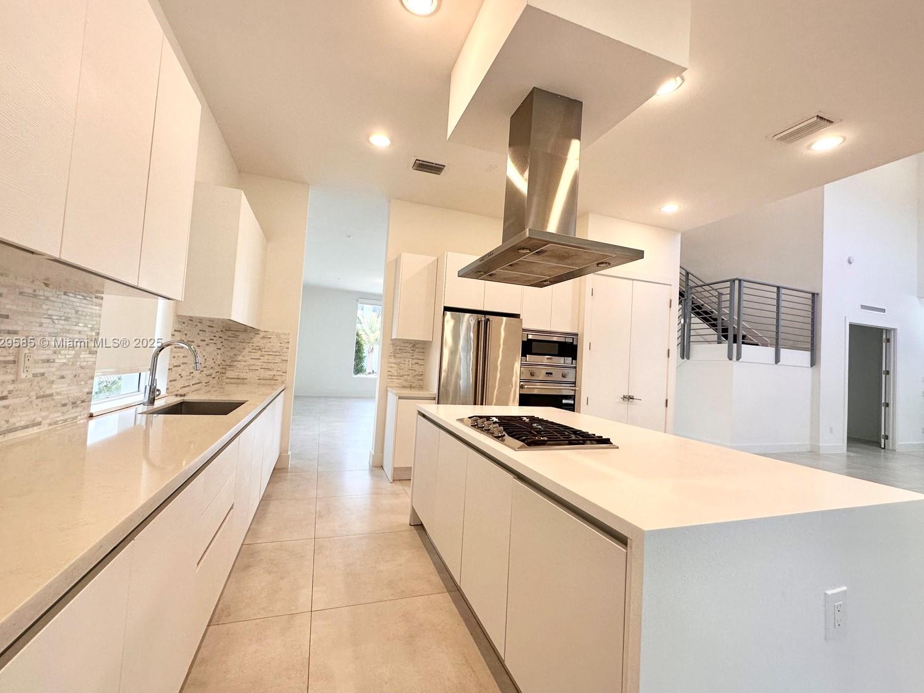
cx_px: 459
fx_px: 400
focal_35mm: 15
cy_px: 343
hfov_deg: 98.2
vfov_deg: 81.8
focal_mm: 2.22
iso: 125
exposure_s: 1/120
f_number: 2.2
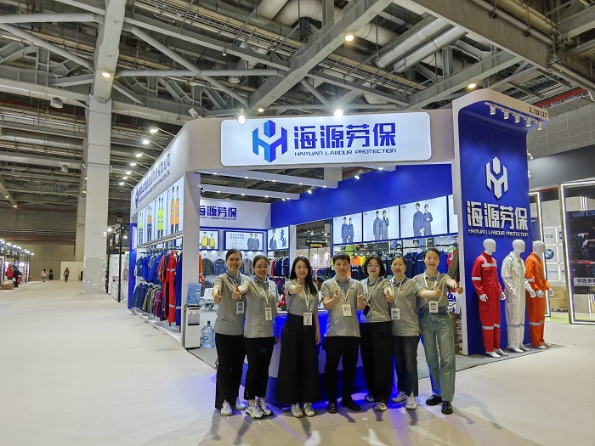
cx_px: 298
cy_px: 223
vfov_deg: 63.4
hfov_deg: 79.0
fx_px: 361
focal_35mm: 21
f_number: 2.2
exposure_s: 1/50
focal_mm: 2.35
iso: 64
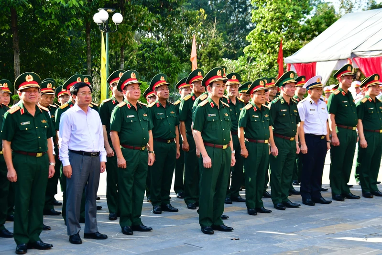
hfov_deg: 28.1
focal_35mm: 72
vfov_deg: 18.9
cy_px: 128
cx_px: 191
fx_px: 764
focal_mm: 48
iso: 250
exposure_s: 1/320
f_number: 5
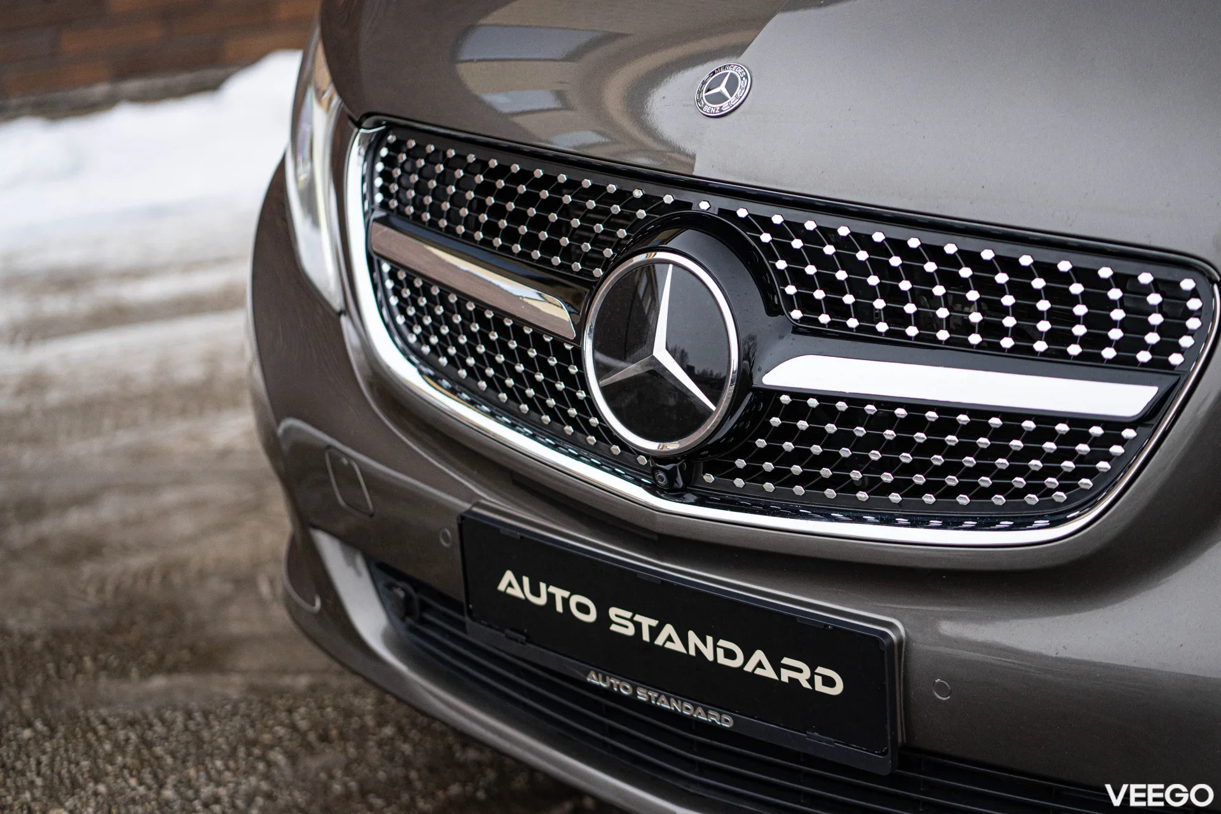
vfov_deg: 16.1
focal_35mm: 85
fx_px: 2883
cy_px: 407
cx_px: 610
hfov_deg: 23.9
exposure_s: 1/640
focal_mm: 85
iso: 800
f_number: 2.5
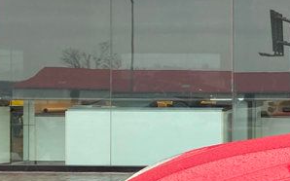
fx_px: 806
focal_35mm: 102
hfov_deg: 17.4
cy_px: 115
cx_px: 490
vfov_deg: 12.8
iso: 40
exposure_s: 1/120
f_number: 1.8
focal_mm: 3.99
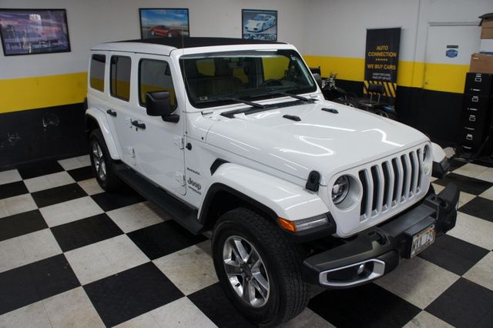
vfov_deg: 47.9
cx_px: 246
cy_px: 164
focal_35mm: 27
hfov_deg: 67.4
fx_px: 370
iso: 200
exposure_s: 1/40
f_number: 4.5
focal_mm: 18
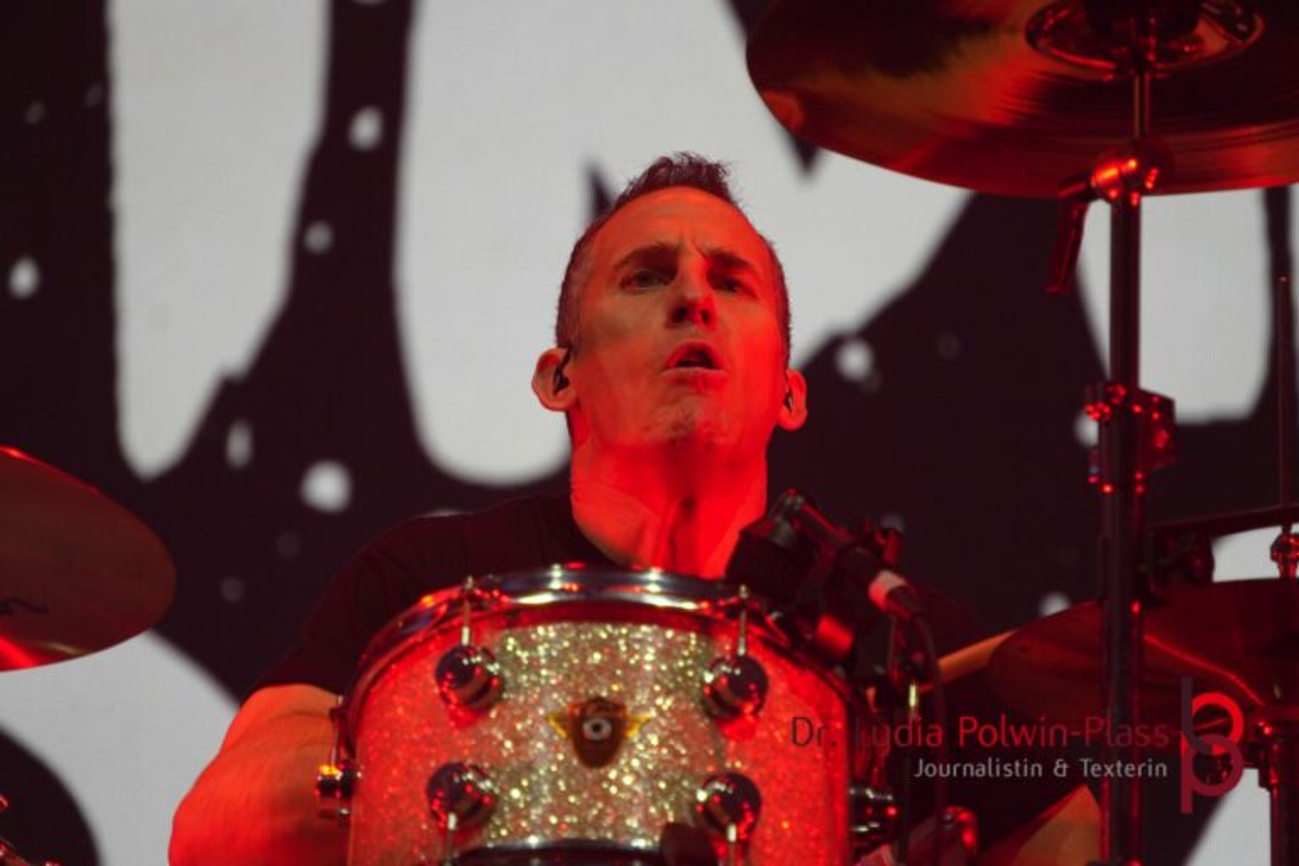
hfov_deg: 8.2
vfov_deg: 5.5
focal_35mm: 250
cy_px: 433
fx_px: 9038
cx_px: 650
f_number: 6.3
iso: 1250
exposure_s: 1/320
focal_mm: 167
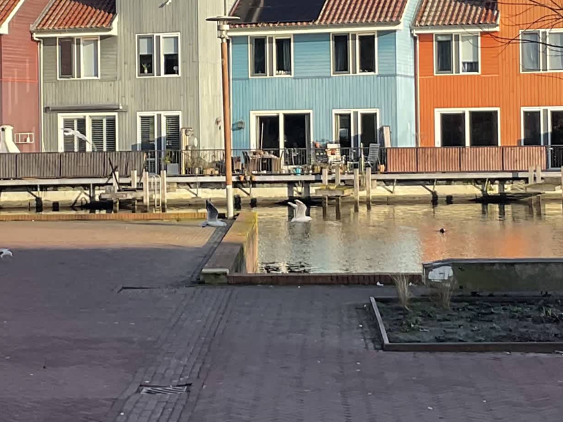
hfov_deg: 20.6
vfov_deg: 15.5
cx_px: 209
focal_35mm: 95
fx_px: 1545
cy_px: 105
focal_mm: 3
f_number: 1.8
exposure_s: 1/1098
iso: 16
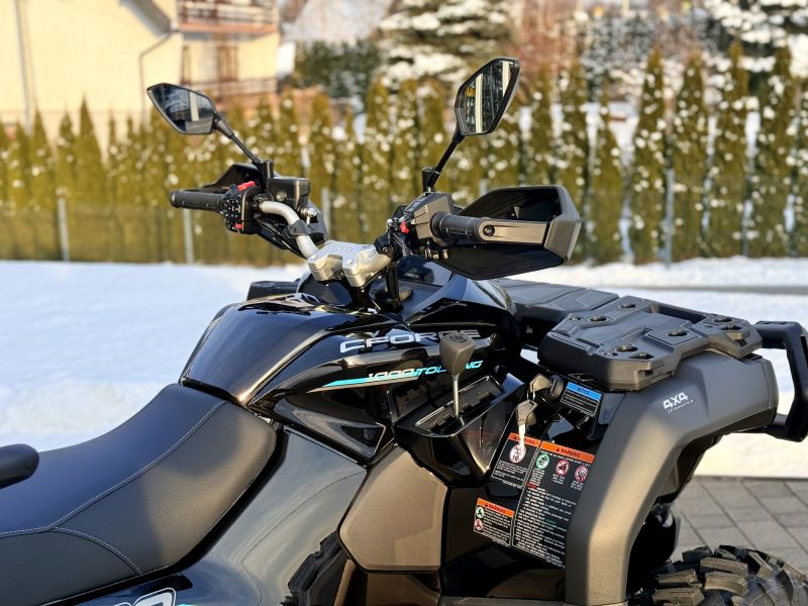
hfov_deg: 39.7
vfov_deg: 30.3
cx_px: 404
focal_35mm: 48
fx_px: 1120
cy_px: 303
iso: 64
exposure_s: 1/1116
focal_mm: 6.76
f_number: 1.78
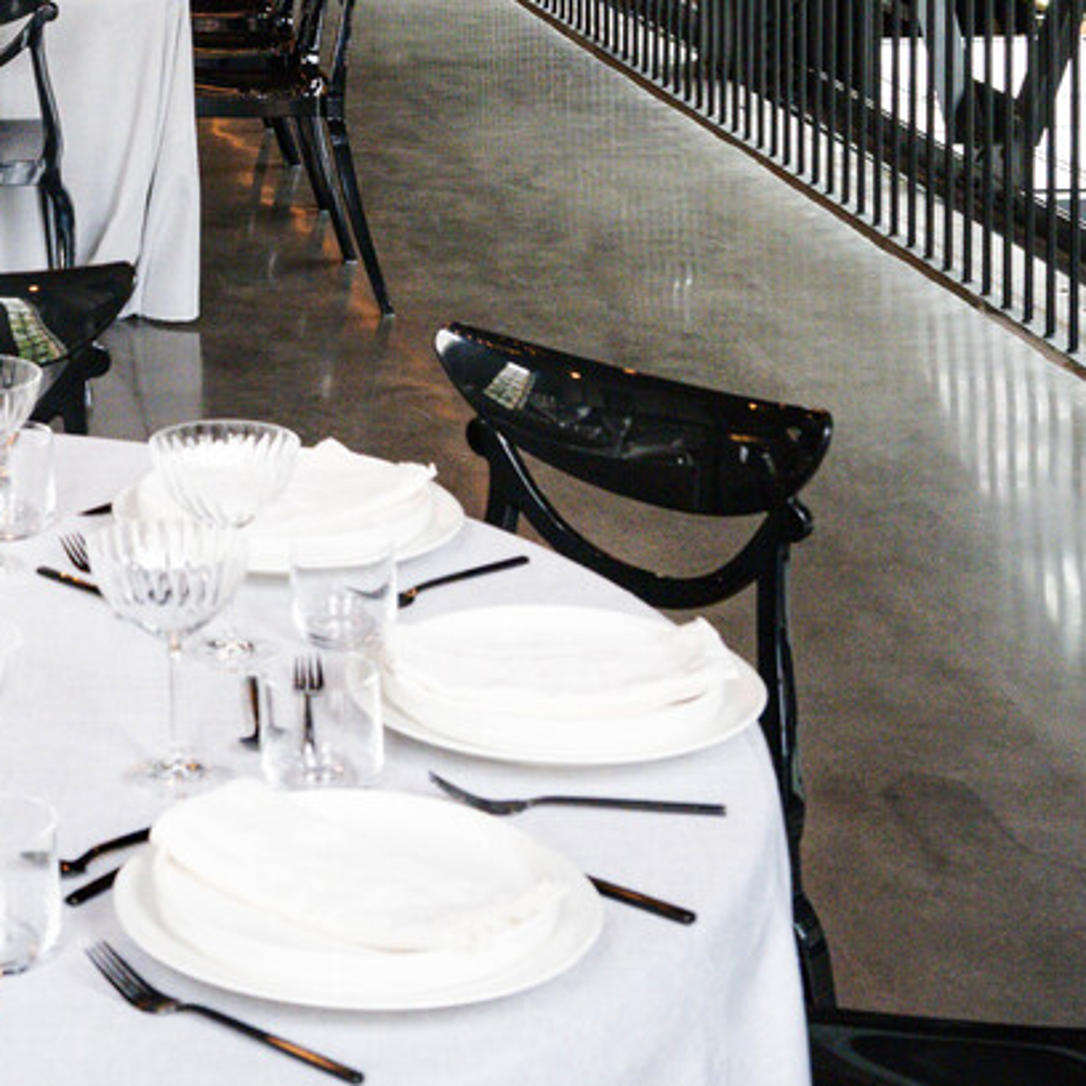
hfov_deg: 18.5
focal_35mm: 90
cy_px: -407
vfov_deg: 17.8
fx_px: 3194
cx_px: -114
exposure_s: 1/100
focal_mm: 24
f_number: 5
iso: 1600
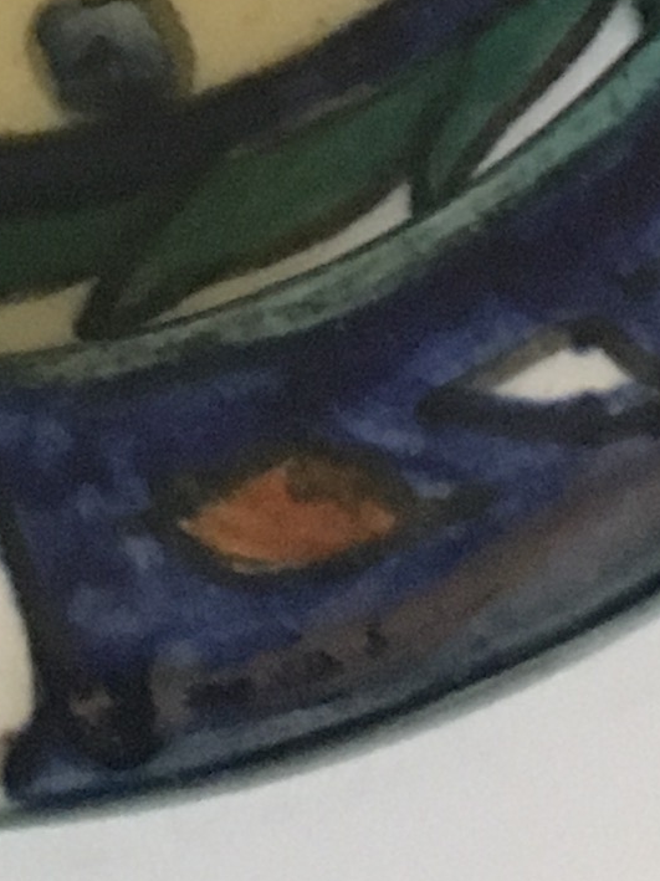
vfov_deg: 10.8
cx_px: 11
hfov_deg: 8.9
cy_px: -943
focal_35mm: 165
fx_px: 4198
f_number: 2.2
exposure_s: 1/15
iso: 500
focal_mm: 4.15
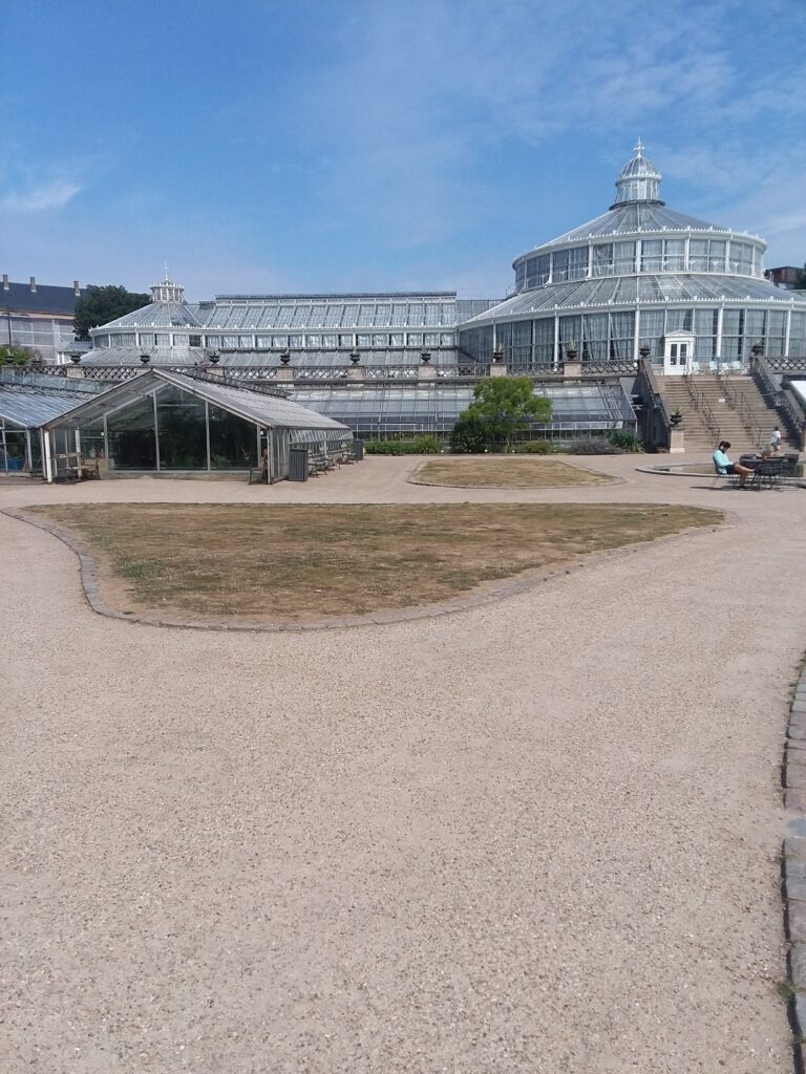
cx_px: 403
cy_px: 537
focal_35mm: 27
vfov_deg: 65.3
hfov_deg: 51.4
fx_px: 838
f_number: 1.9
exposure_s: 1/2375
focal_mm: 2.91
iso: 50
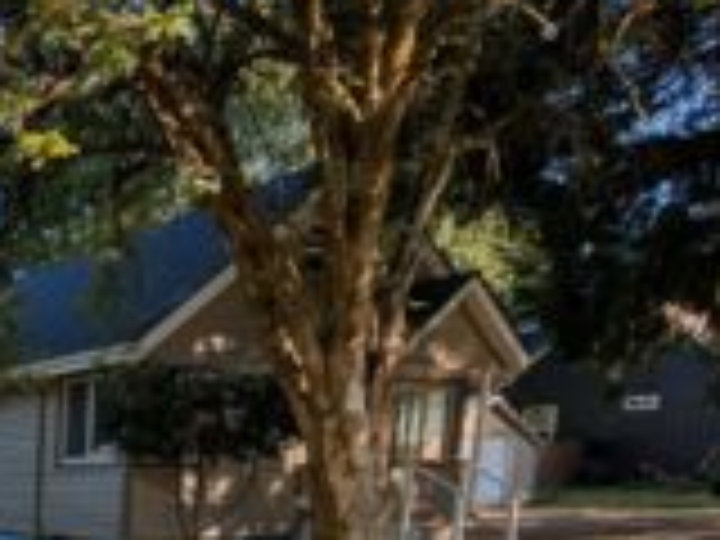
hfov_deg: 35.7
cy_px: 619
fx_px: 832
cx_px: -162
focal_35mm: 40
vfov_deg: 31.2
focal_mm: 2.35
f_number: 2.2
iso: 49
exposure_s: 1/939
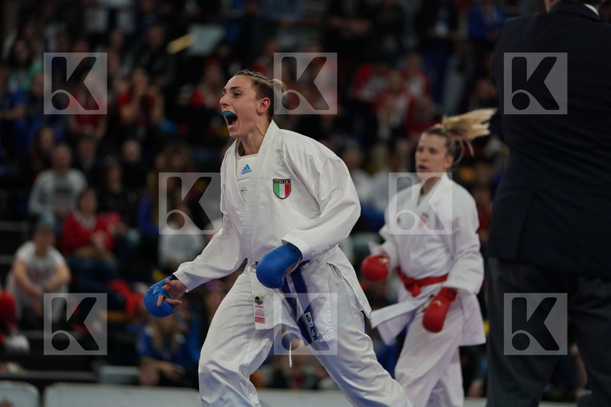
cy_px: 204
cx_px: 306
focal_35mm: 200
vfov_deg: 6.9
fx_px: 3394
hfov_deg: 10.3
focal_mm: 200
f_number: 2.8
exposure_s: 1/1000
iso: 1250
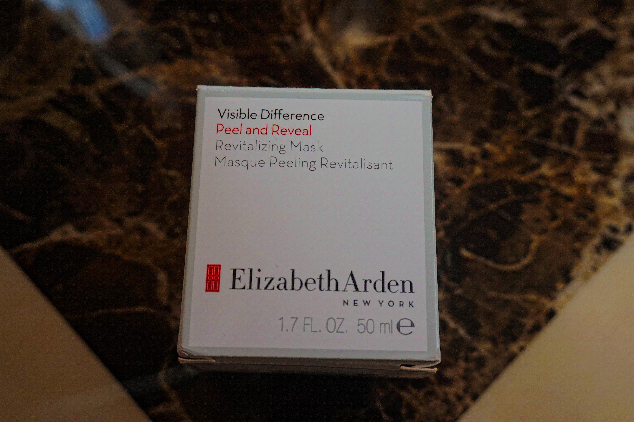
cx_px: 317
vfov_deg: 35.5
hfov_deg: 51.3
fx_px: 660
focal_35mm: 38
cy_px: 211
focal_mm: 25
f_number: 4.5
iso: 125
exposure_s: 1/60
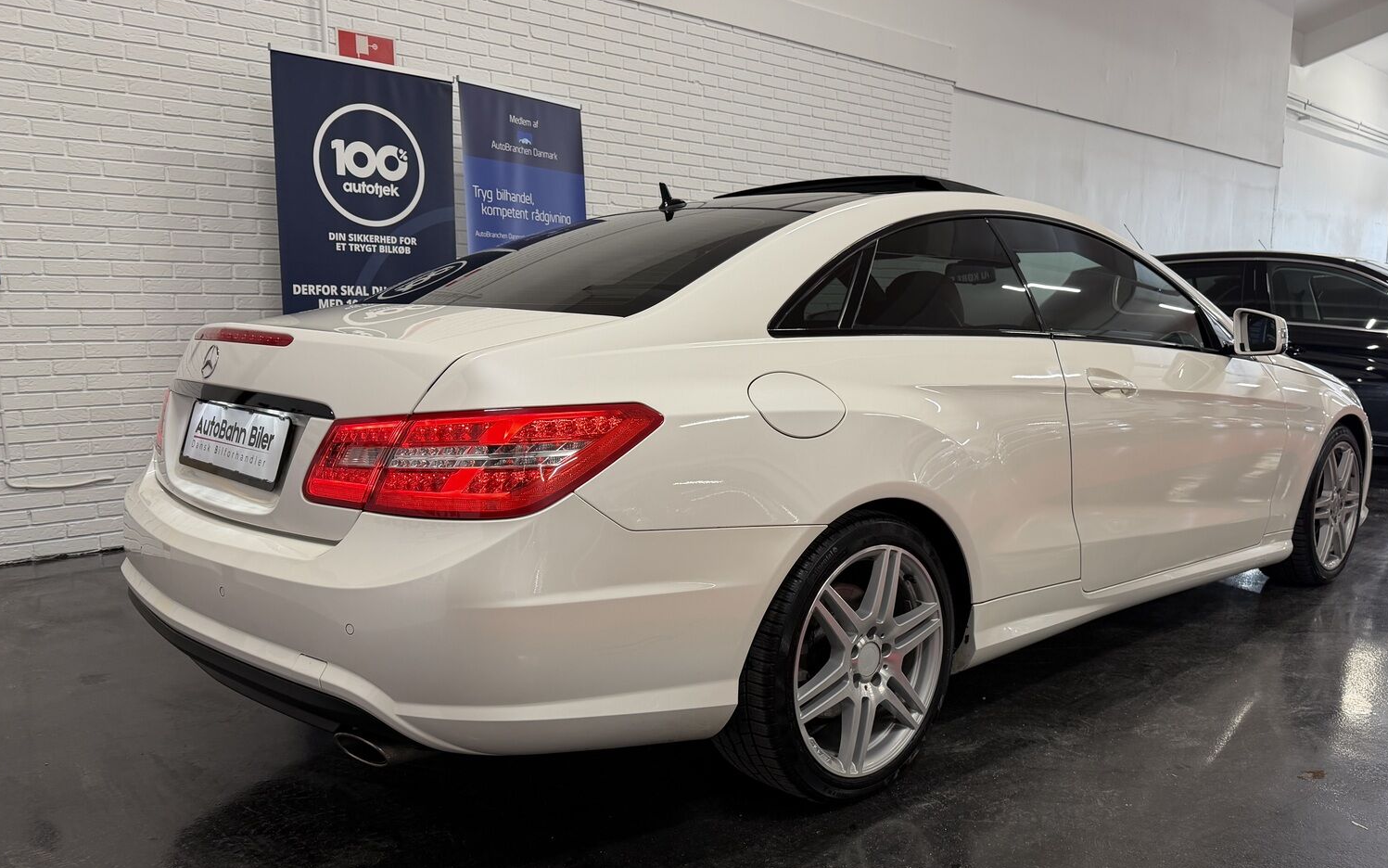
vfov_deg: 43.1
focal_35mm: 29
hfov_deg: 64.5
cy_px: 479
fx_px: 1097
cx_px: 768
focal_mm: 6.76
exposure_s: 1/50
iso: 125
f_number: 1.78
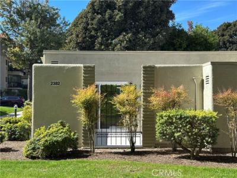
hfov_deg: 39.7
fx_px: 329
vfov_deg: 30.3
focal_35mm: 48
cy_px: 89
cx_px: 118
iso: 64
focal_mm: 6.86
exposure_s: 1/1517
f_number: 1.78
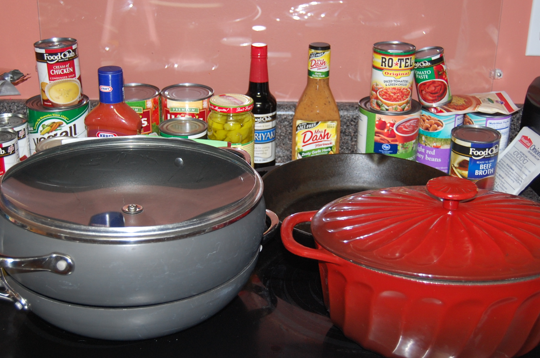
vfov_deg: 25.4
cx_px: 261
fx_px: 794
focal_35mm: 53
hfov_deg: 37.6
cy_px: 170
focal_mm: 28
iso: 400
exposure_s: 1/60
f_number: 4.2
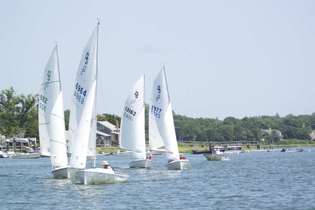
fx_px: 1864
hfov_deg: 9.7
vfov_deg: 6.5
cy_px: 105
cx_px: 158
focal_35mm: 213
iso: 160
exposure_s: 1/640
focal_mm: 79
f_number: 4.8
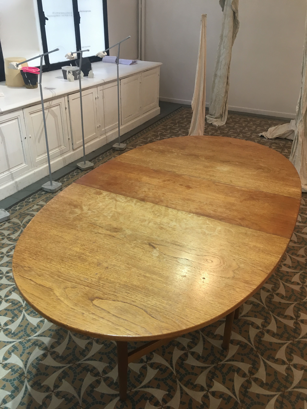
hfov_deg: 48.2
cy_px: 204
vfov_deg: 61.7
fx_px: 343
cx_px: 154
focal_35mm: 29
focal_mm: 4.15
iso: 100
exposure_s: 1/33
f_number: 2.2
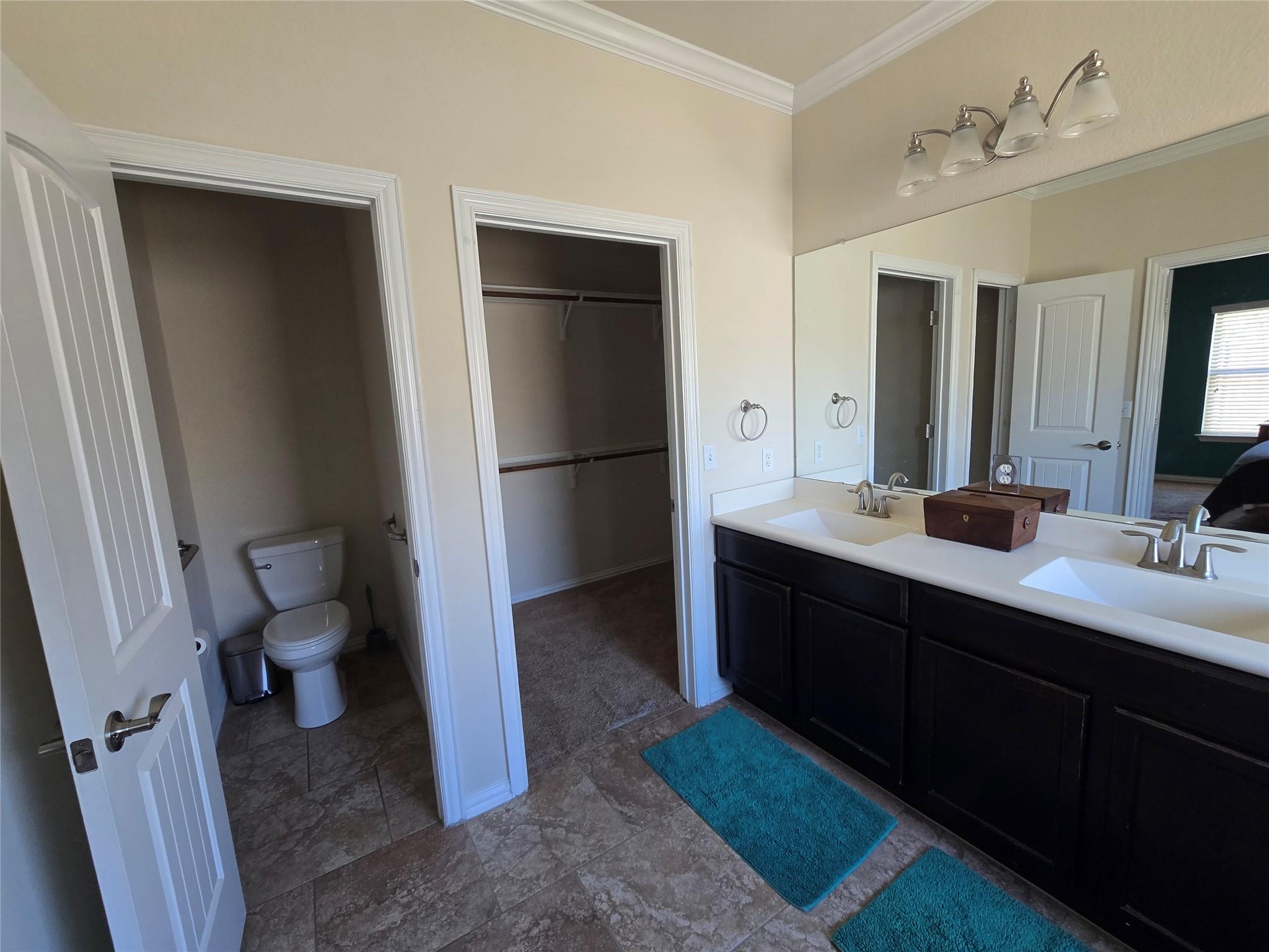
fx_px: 477
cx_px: 634
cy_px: 476
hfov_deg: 106.2
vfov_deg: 89.9
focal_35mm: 13
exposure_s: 1/60
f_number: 2.2
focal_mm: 2.2
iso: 160
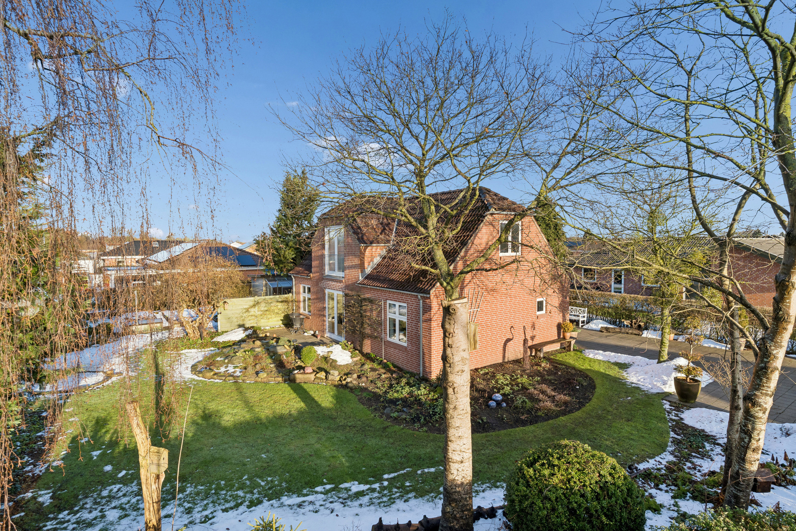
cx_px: 398
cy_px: 266
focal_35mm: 19
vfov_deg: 64.6
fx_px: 420
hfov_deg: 86.9
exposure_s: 1/200
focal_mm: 19
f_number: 8
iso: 200
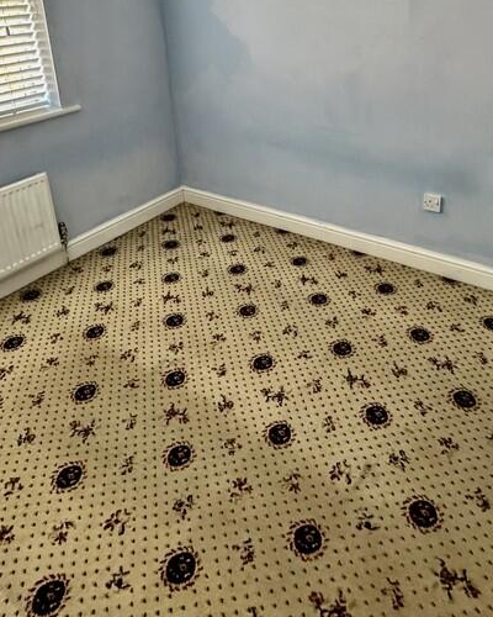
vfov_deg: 59.7
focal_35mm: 28
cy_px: 173
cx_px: 266
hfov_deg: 51.5
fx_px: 511
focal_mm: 2.22
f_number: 2.2
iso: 320
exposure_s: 1/78
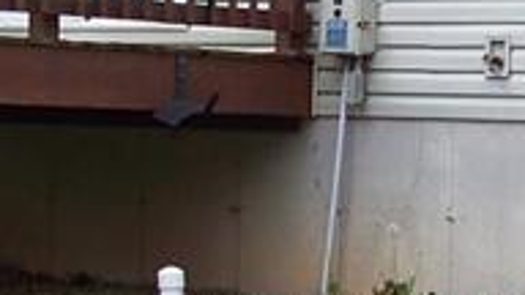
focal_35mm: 209
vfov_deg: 5.8
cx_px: 416
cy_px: 8
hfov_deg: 10.3
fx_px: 2909
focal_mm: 5.85
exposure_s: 1/320
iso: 64
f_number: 2.8
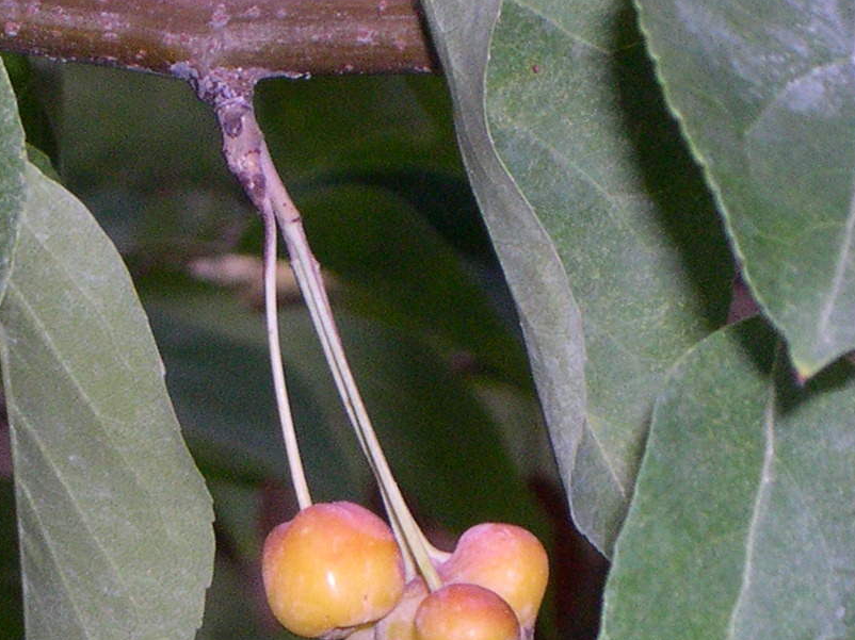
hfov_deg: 6.1
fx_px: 7976
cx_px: 351
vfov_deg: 4.6
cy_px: 478
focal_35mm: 323
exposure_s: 1/60
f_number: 13.4
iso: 385
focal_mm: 24
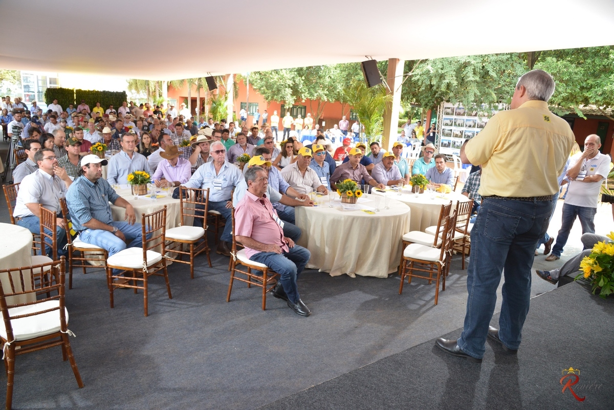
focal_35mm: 24
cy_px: 205
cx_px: 307
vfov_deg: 53.2
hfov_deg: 73.7
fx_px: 409
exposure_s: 1/200
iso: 1600
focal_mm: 24
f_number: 6.3
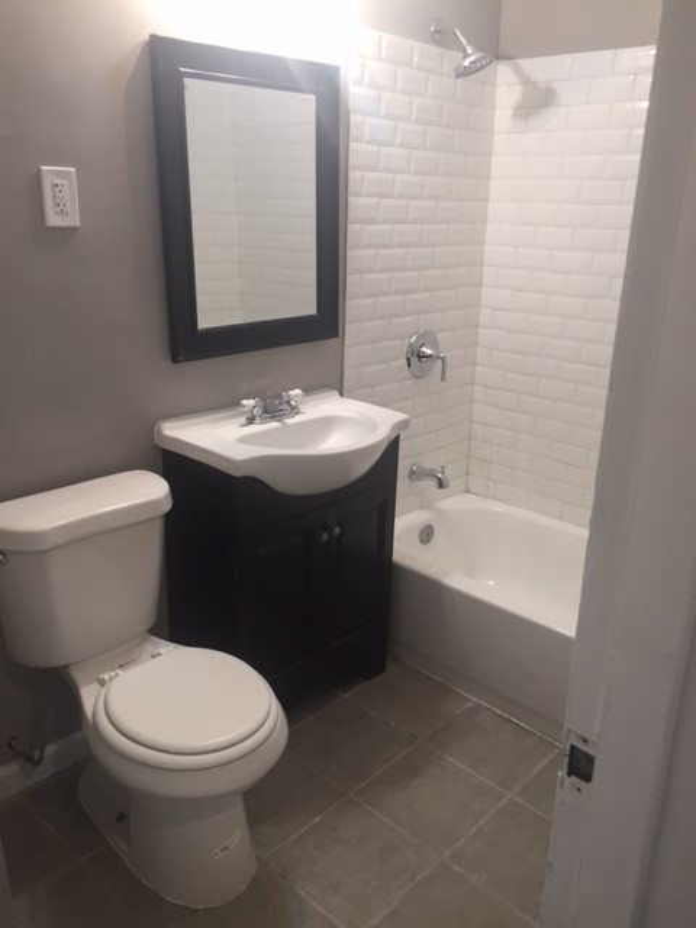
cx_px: 348
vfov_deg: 61.7
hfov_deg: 48.2
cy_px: 464
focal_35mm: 29
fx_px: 777
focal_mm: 4.15
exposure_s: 1/30
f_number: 2.2
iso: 80
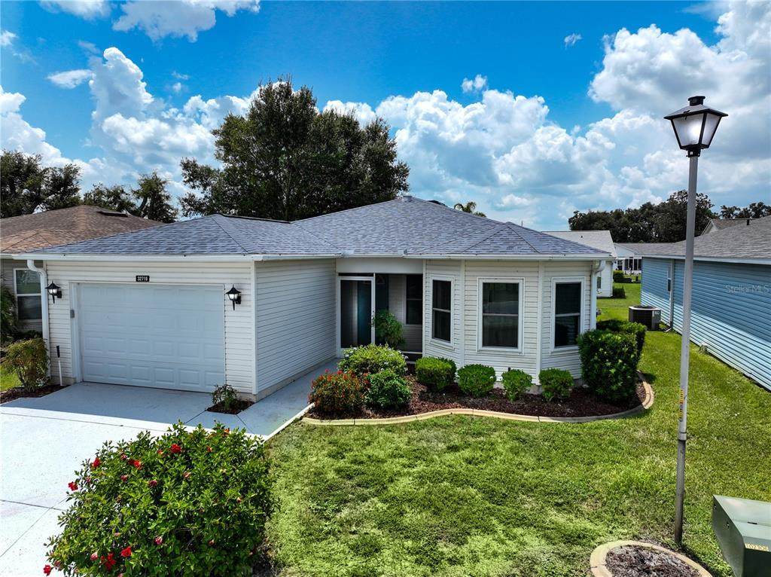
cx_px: 386
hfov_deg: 71.6
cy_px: 288
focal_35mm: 24
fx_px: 534
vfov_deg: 56.7
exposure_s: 1/2000
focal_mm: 12.29
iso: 110
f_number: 4
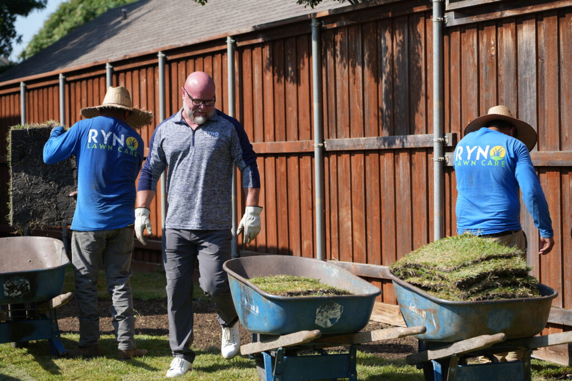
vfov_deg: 13.0
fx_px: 1668
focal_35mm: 105
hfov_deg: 19.5
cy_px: 190
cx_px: 286
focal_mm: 105
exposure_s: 1/400
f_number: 4.5
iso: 100
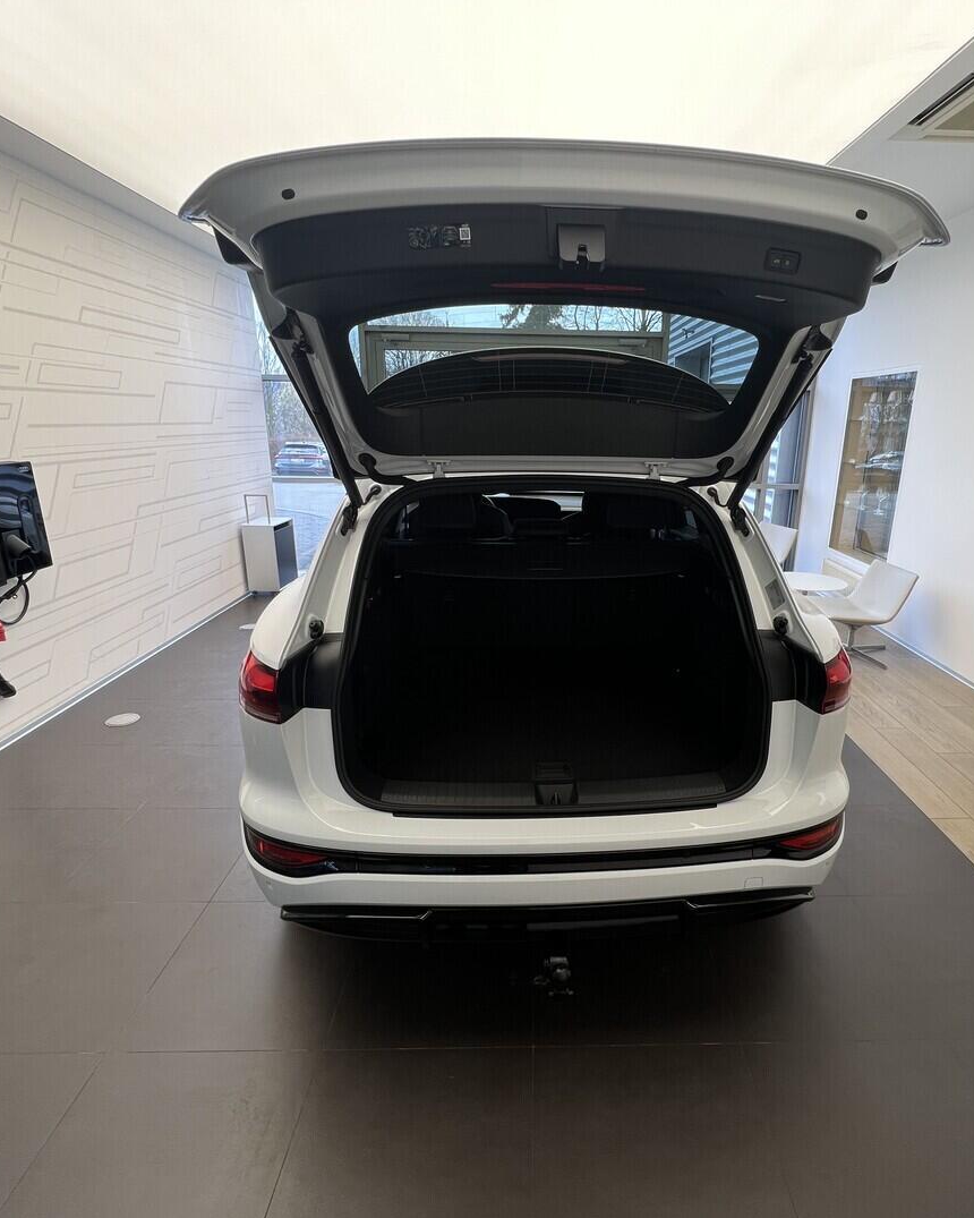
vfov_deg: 89.6
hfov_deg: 76.6
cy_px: 610
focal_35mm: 17
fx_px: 613
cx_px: 554
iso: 64
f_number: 1.8
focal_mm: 1.57
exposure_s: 1/99
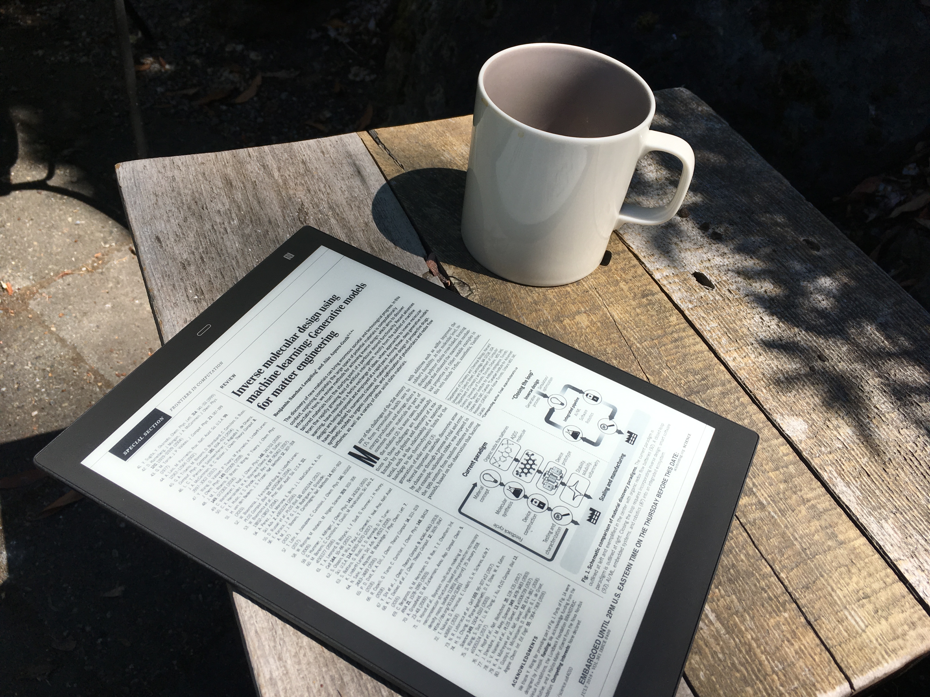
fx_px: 779
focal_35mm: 29
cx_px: 465
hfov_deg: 61.7
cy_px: 348
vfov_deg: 48.2
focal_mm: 4.15
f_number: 2.2
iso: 25
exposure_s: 1/1241
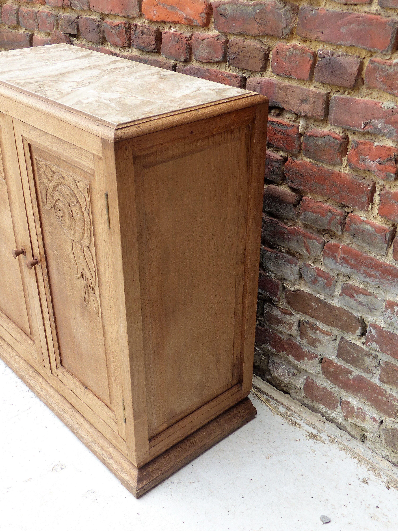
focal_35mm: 39
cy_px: 266
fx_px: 598
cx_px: 199
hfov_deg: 36.8
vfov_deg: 47.9
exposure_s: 1/125
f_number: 3.2
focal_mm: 6.8
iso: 100
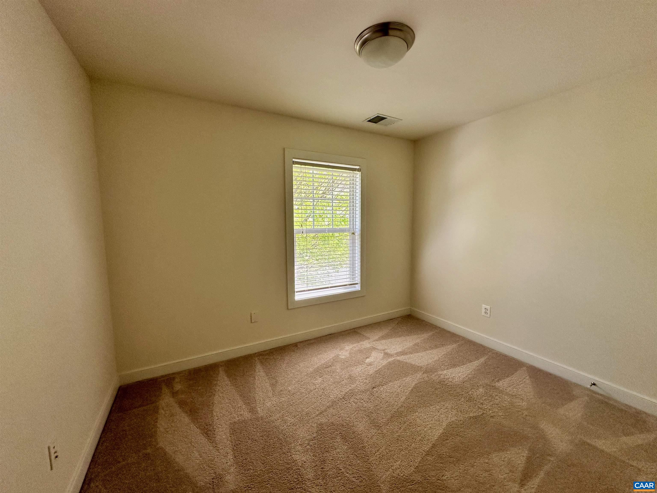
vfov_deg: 85.7
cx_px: 328
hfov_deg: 102.1
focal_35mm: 14
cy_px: 246
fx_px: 266
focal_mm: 2.22
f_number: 2.2
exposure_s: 1/99
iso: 100
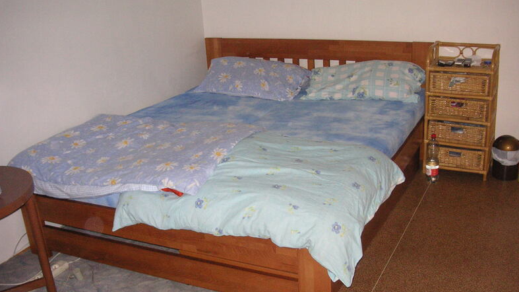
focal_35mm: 41
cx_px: 259
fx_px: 564
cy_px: 166
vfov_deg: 28.9
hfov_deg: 49.4
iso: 160
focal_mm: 6.1
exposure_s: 1/45
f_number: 2.8
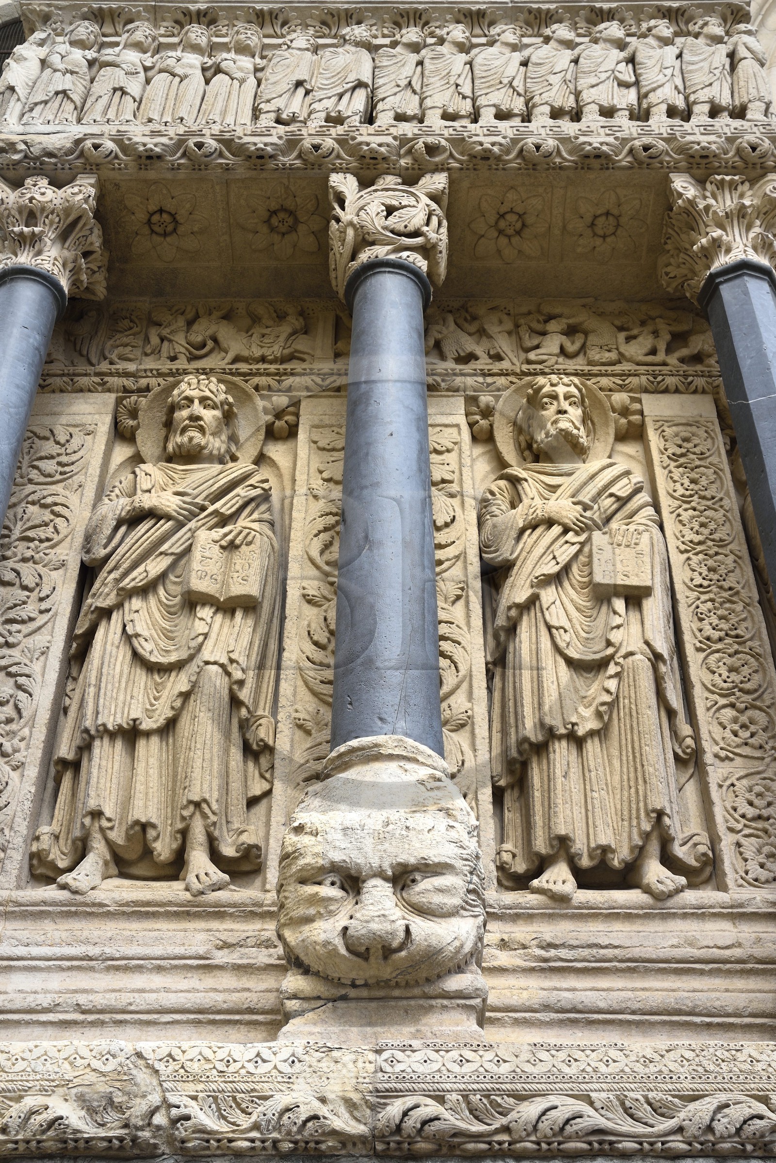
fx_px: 1552
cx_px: 388
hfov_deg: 28.1
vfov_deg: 41.1
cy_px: 582
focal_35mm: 48
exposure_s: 1/125
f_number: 11
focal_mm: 48
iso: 200
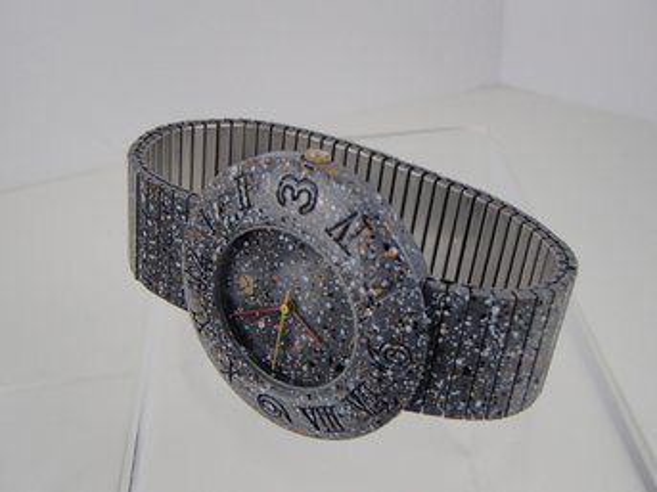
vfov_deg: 38.6
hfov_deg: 50.2
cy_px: 246
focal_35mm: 37
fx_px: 702
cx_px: 328
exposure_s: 1/160
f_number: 4.7
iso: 200
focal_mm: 6.64
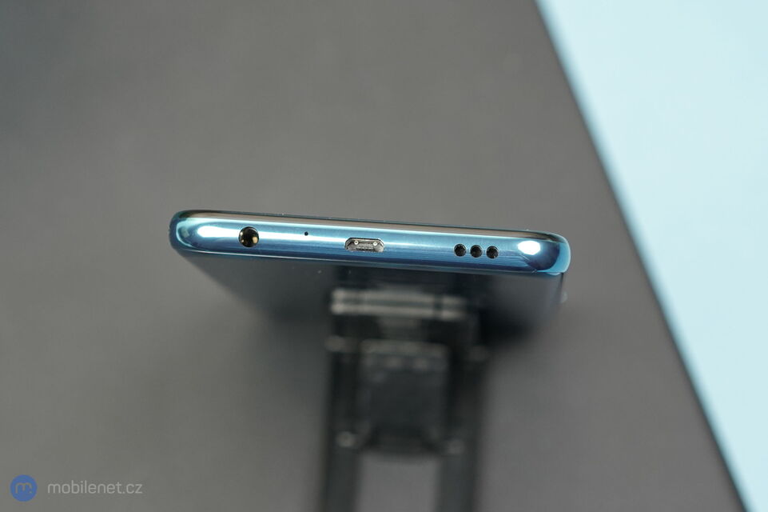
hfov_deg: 36.3
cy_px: 256
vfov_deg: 24.6
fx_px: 1173
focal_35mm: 55
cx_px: 384
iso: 1000
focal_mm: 55
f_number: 4
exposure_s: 1/160
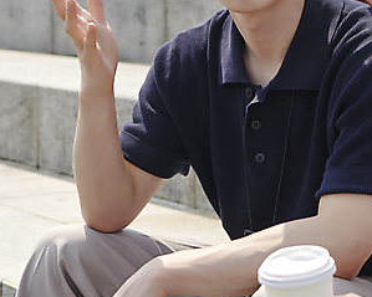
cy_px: 67
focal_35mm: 117
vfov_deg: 13.1
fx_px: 1288
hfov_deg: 16.3
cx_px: 297
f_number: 5.6
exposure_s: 1/500
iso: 160
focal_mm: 52
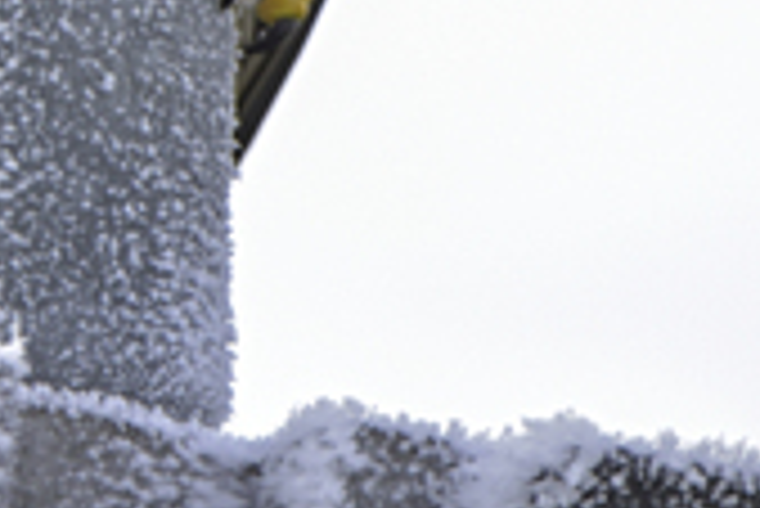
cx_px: 349
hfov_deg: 0.8
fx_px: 51533
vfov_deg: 0.6
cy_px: -697
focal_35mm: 2439
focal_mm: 500
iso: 200
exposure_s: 1/160
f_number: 6.3
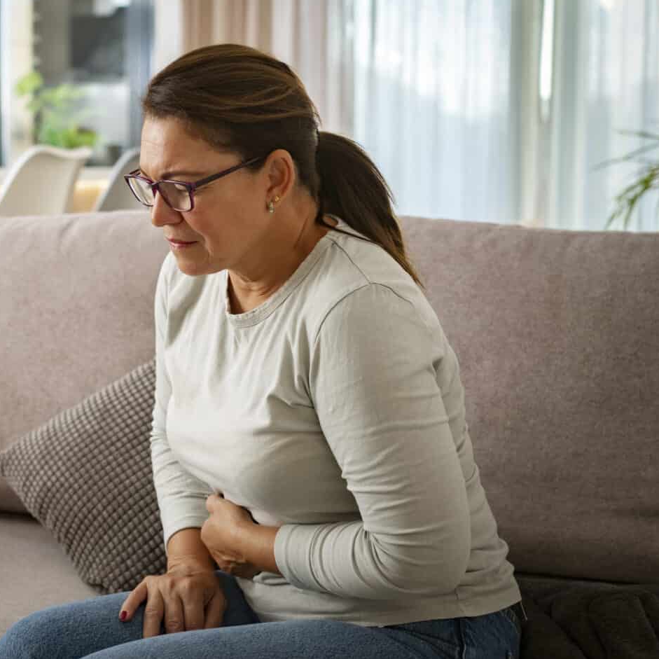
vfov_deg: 23.3
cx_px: 85
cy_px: 282
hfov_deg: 22.9
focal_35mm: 74
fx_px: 1594
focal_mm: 40
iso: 100
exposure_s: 1/50
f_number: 2.8
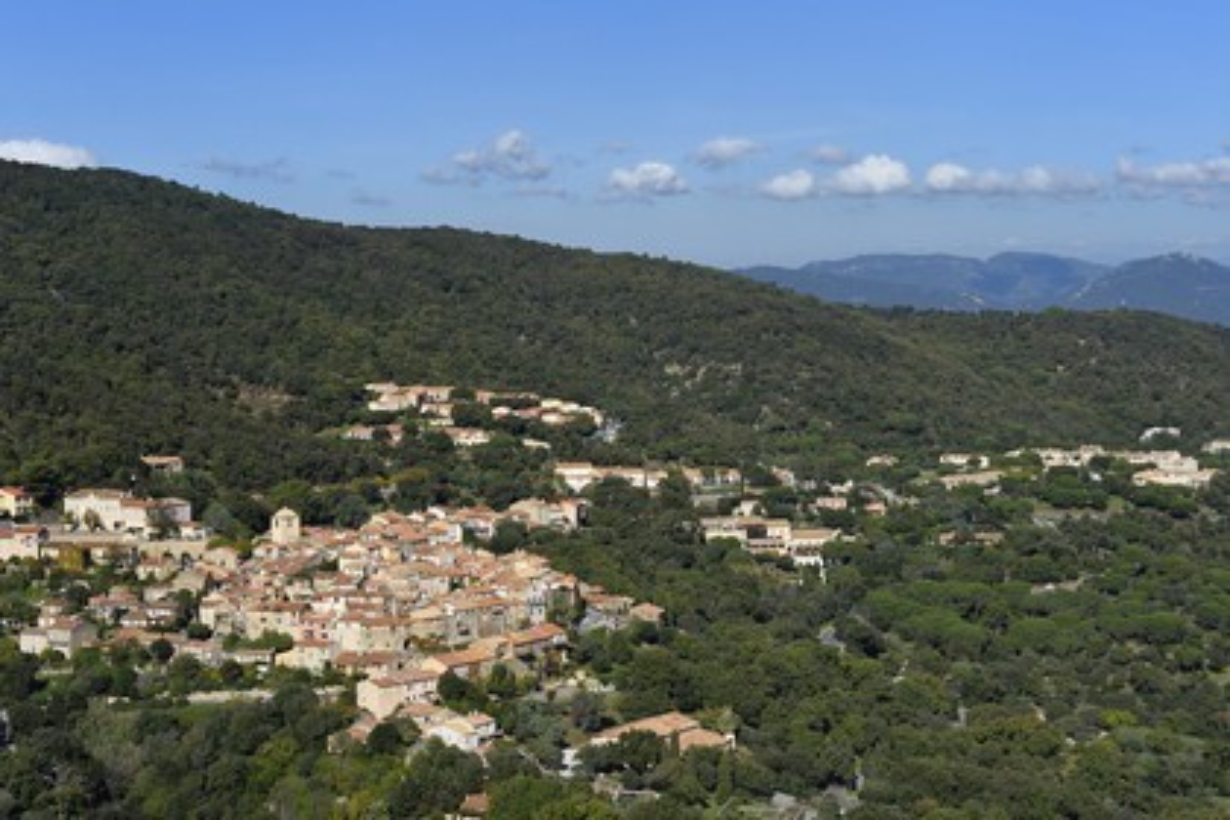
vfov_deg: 19.5
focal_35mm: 70
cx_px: 615
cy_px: 410
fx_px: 2391
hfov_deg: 28.8
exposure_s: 1/1000
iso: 400
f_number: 11
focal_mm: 70
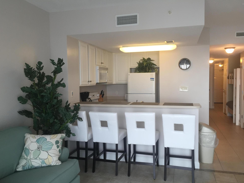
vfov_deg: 46.8
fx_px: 211
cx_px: 123
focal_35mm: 30
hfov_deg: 60.0
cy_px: 93
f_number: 2.2
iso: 32
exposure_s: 1/40
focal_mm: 4.15
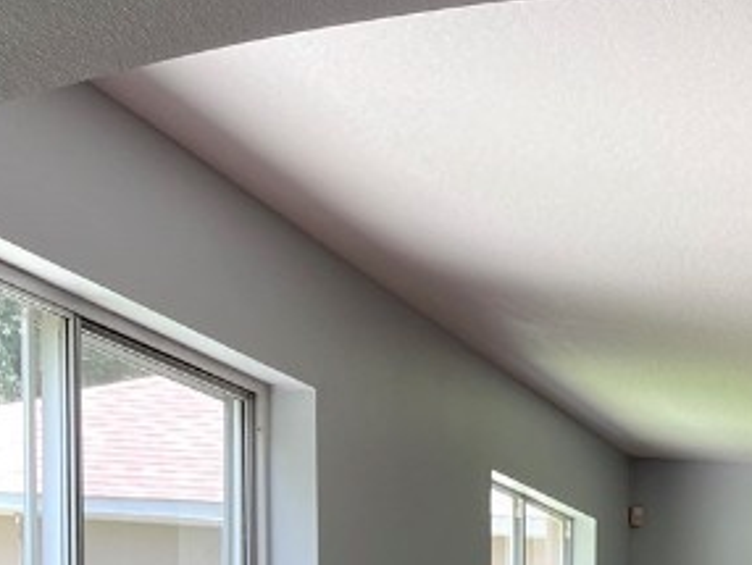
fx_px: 2022
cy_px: 907
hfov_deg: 18.0
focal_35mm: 93
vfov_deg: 14.6
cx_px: 1228
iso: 50
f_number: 1.6
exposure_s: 1/121
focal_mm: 5.1
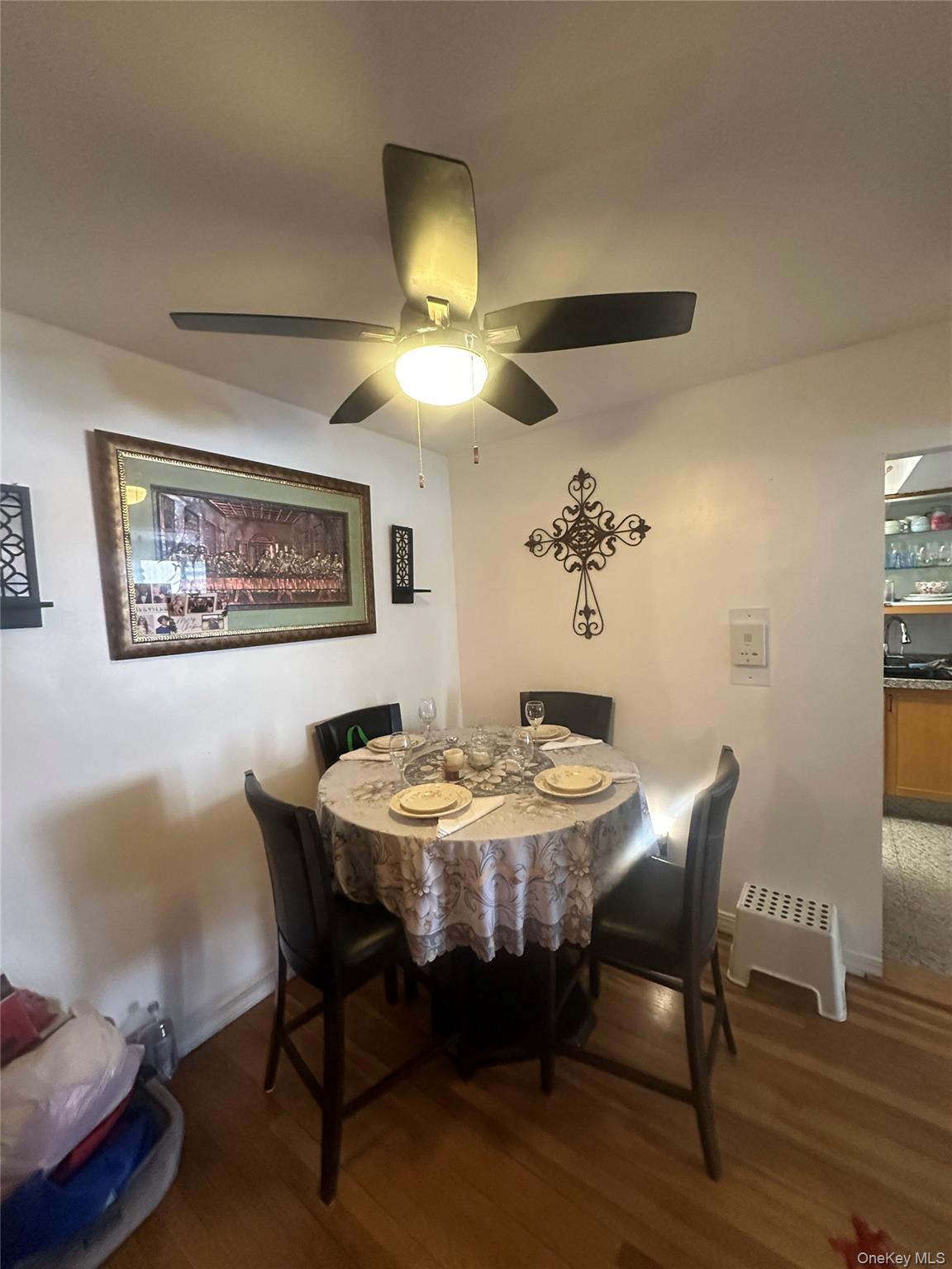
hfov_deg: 85.7
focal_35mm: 14
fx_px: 513
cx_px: 476
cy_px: 634
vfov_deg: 102.1
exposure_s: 1/60
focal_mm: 2.22
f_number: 2.2
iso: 800
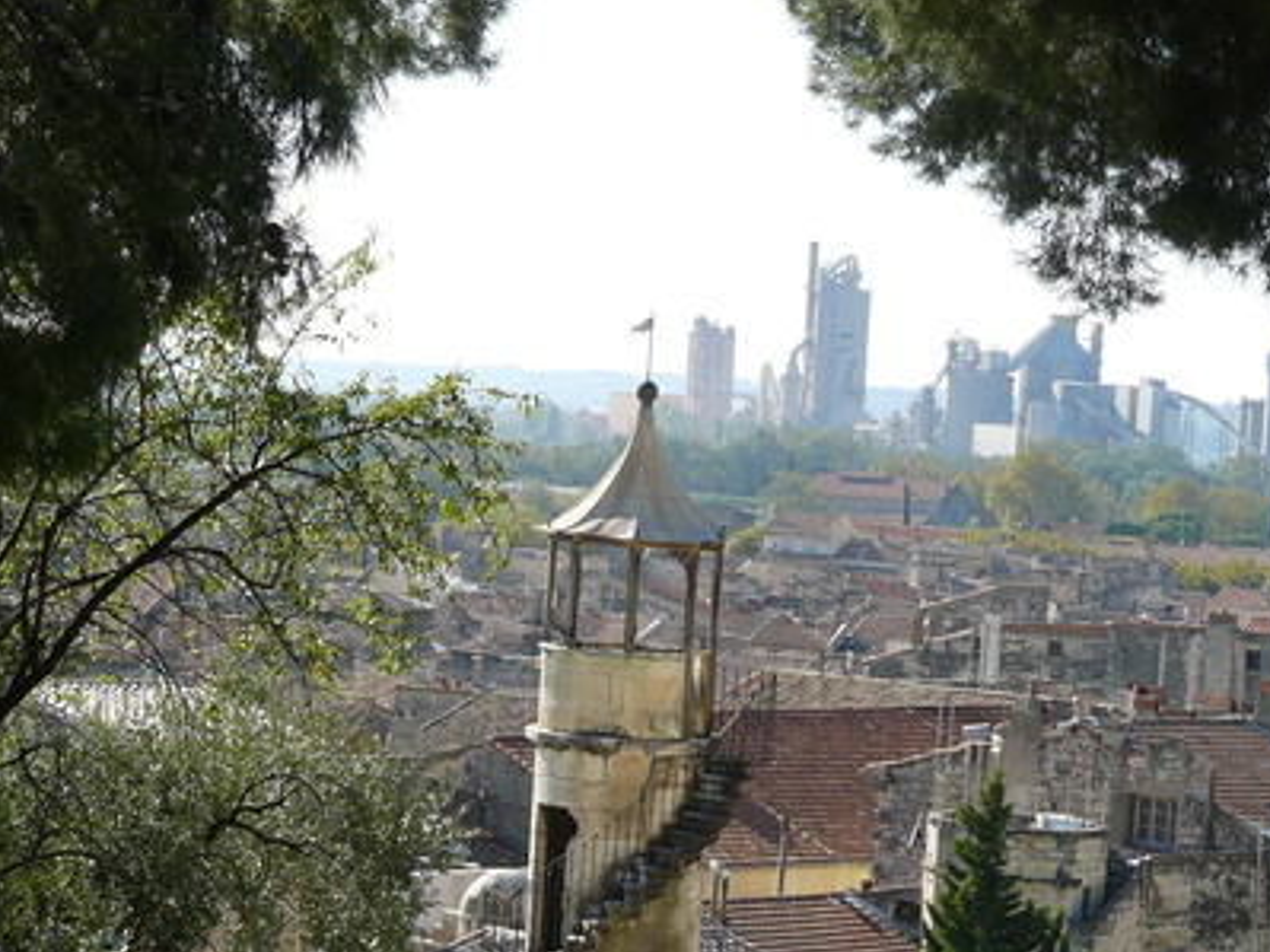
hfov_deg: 14.3
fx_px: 5061
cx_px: 598
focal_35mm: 138
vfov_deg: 10.7
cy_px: 726
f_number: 3.2
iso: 100
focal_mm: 14.3
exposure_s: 1/800
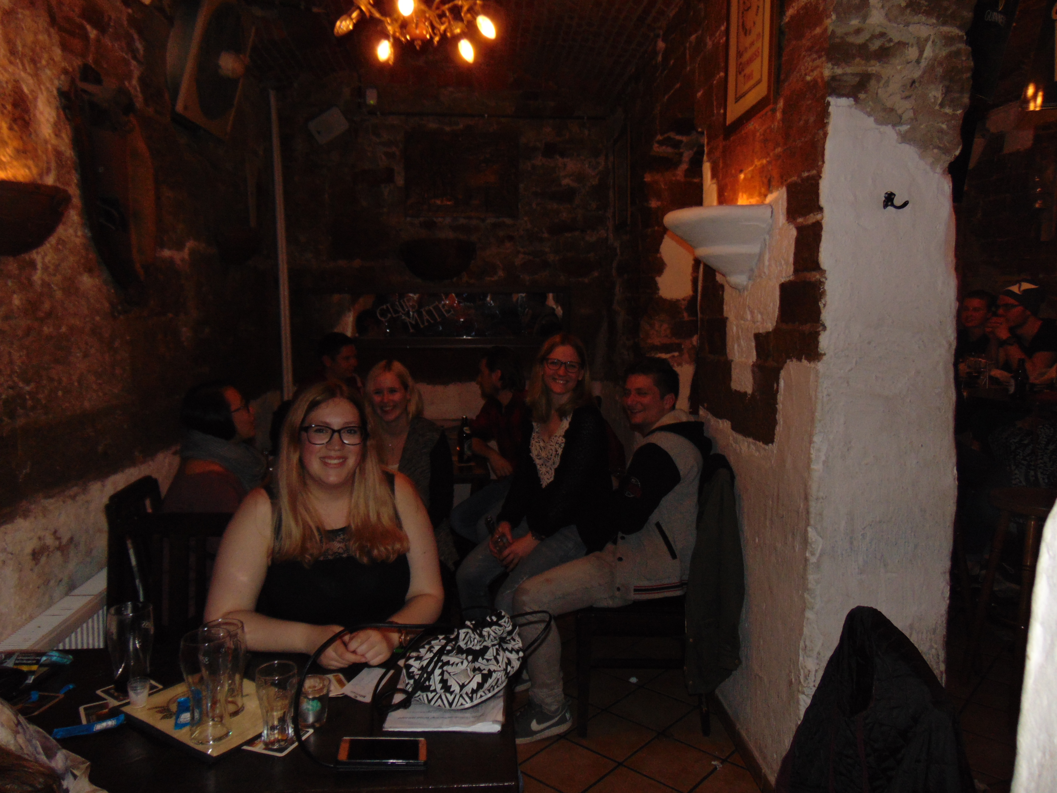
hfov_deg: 69.4
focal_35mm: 25
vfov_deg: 54.9
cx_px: 528
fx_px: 763
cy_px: 396
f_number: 3
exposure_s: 1/8
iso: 200
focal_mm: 4.5
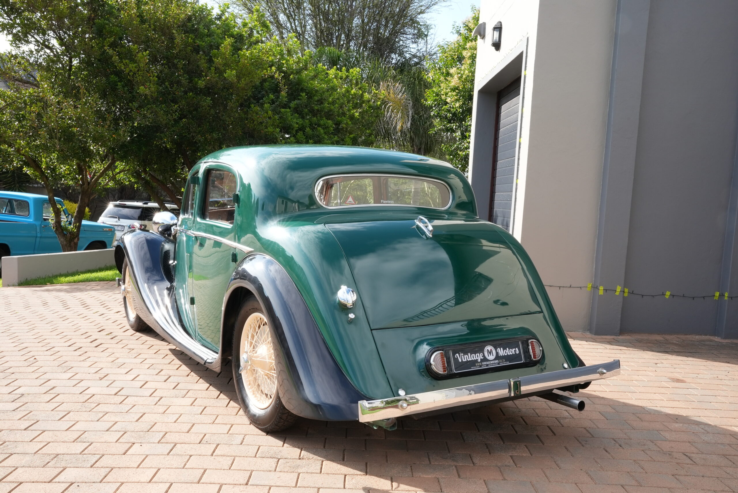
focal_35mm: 33
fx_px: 669
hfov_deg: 57.8
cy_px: 246
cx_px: 369
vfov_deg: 40.5
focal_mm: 32.6
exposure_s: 1/40
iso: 400
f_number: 22
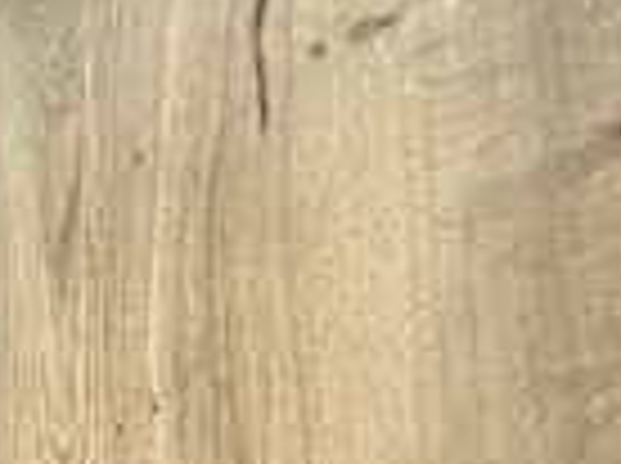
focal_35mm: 65
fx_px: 1164
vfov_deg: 18.1
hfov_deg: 16.4
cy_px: 820
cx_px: -783
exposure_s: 1/50
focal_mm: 2.22
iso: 400
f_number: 2.2
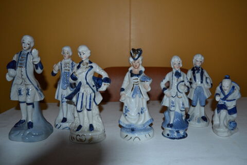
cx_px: 124
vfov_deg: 40.0
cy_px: 82
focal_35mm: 33
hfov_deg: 57.2
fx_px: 226
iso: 360
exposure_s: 1/60
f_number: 4
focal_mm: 22
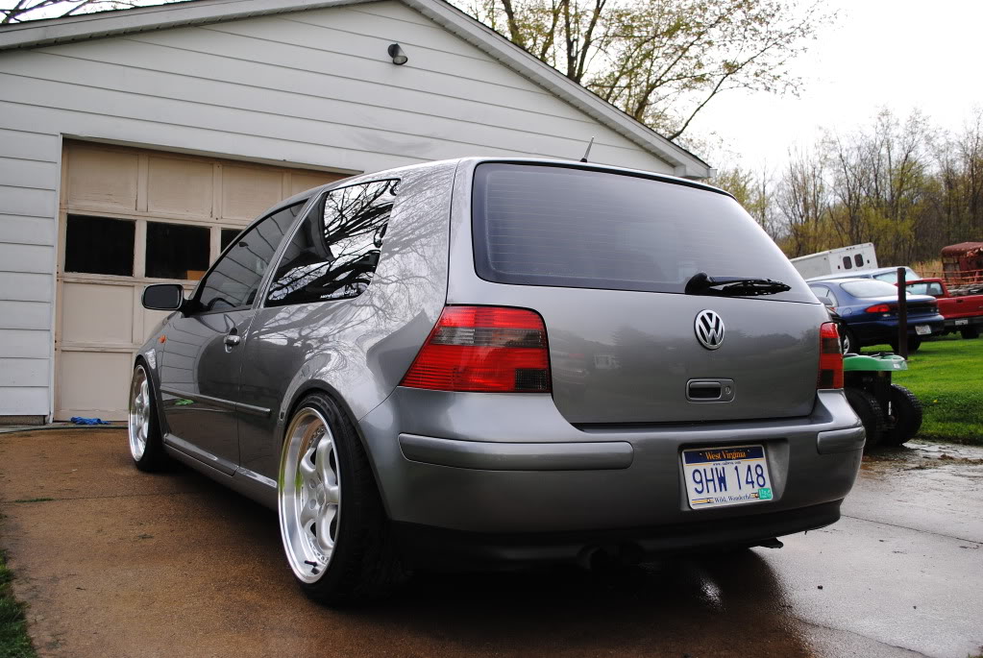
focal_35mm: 33
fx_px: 902
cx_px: 492
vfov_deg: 40.1
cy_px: 329
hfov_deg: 57.2
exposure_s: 1/125
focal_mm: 22
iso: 200
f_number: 4
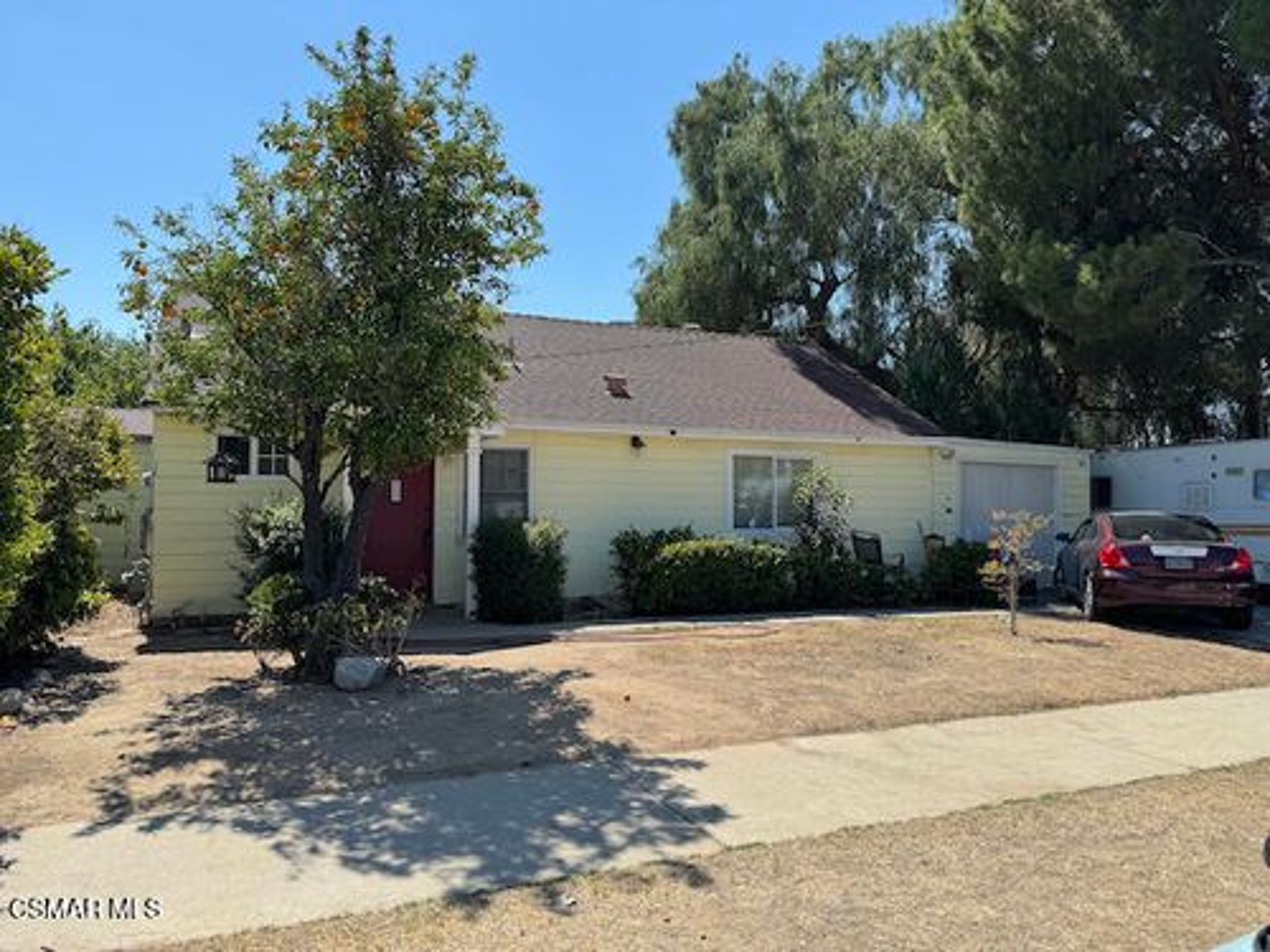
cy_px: 476
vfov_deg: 56.8
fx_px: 881
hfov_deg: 71.6
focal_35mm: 24
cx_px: 635
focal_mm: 6.76
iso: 80
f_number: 1.78
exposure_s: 1/3413
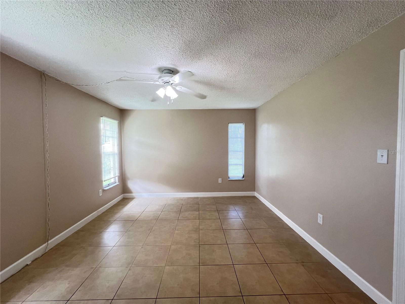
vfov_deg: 89.9
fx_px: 152
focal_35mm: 13
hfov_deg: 106.2
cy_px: 152
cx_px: 202
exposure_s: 1/60
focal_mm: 1.57
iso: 160
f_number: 1.8
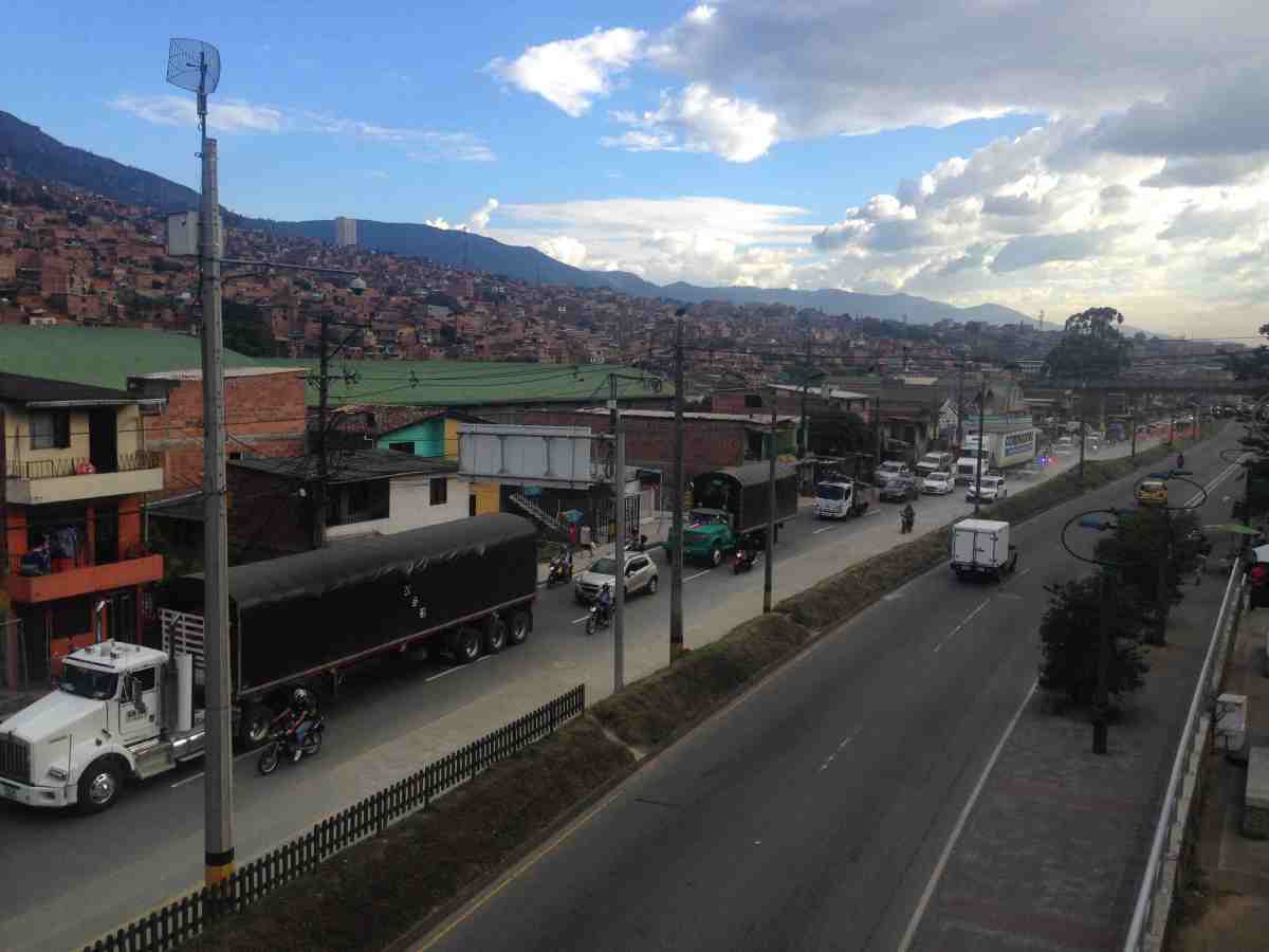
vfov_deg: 42.9
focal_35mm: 33
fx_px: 1210
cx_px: 634
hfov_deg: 55.4
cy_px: 476
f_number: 2.4
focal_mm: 4.12
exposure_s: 1/809
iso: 50
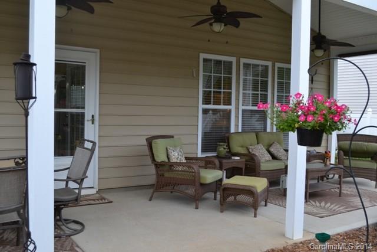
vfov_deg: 36.9
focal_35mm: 36
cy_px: 126
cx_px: 188
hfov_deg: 53.1
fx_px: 377
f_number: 5.6
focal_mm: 24
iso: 220
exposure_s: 1/125
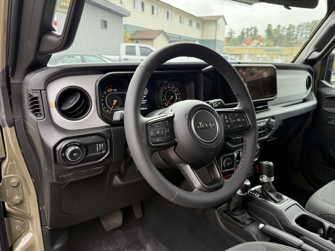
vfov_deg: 56.8
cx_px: 168
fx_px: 232
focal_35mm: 24
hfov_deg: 71.6
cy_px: 126
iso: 100
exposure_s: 1/314
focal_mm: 6.76
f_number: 1.78
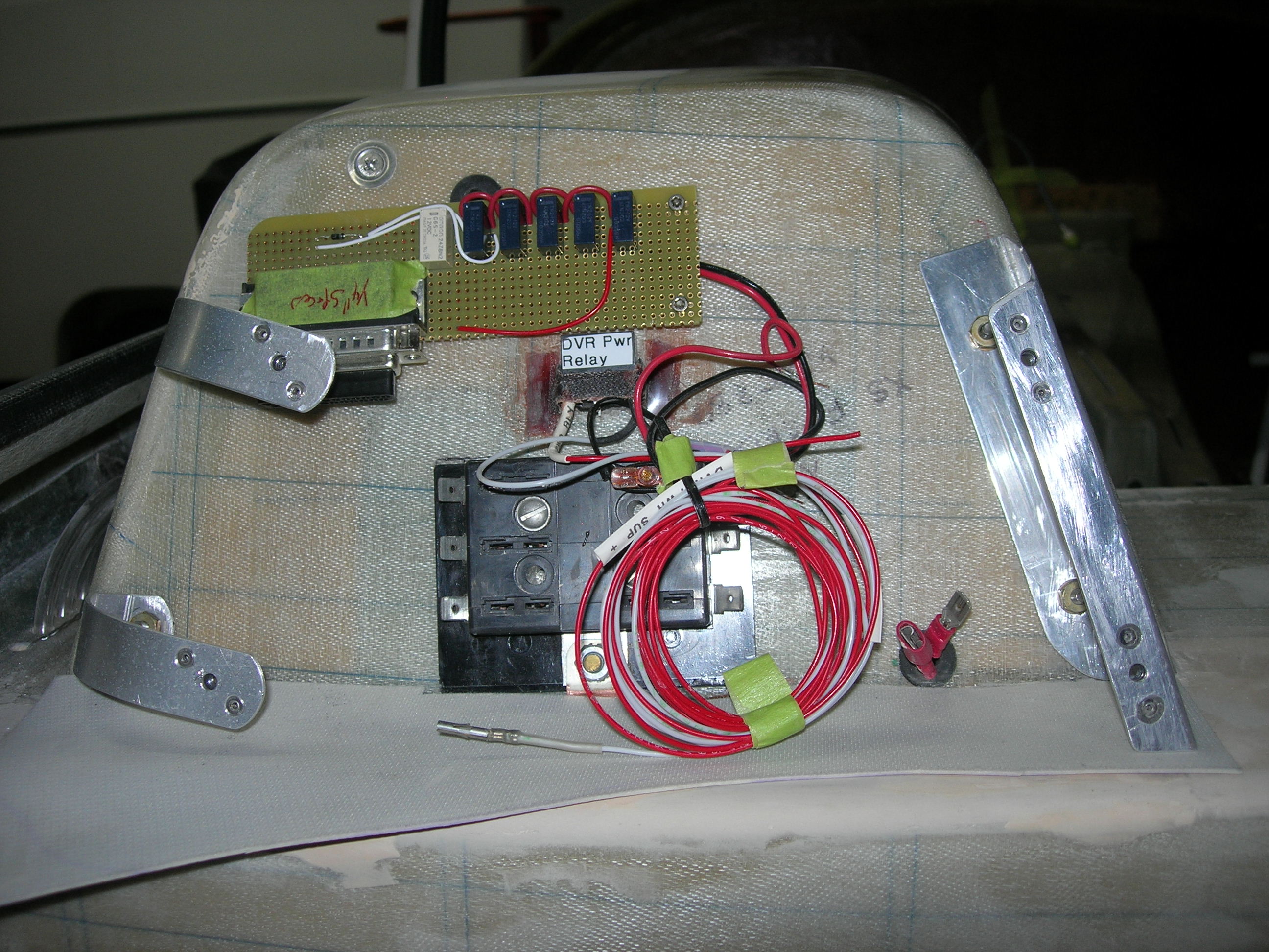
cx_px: 634
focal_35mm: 38
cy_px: 476
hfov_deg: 49.0
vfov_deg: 37.7
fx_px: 1393
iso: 64
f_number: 2.8
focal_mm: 7.8
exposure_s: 1/60.1
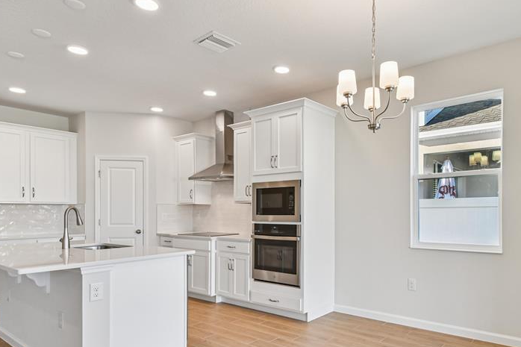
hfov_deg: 77.2
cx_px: 325
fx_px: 318
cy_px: 216
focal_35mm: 22
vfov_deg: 56.5
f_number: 6.3
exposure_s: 1/40
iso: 100
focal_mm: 10
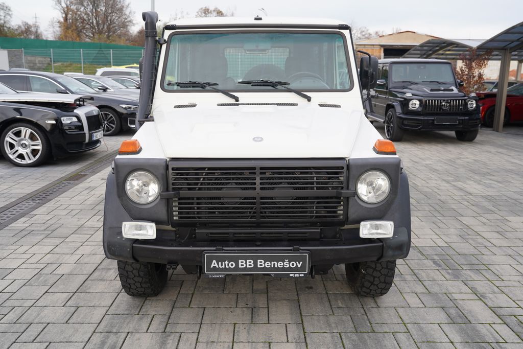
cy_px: 174
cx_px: 262
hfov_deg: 58.7
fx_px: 465
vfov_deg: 41.1
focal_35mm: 32
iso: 100
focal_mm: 32
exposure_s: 1/100
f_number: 5
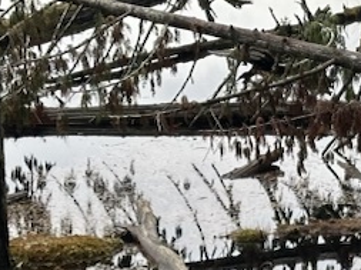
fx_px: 2177
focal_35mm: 209
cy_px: 89
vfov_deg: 7.1
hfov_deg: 9.3
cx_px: 492
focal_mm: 6.86
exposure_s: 1/762
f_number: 1.78
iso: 64
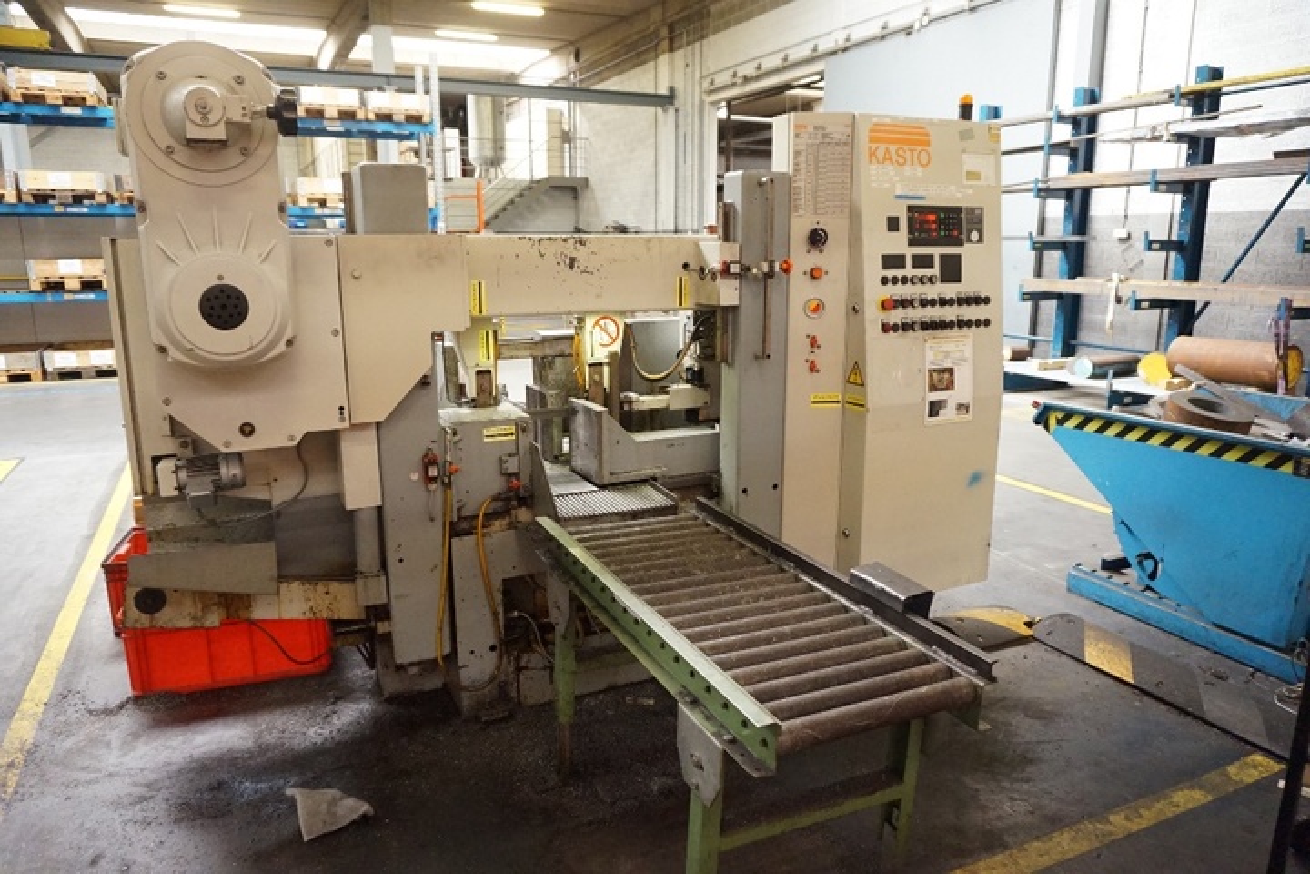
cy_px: 437
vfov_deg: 53.1
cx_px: 655
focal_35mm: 24
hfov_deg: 73.7
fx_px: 873
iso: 3200
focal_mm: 16
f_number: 3.5
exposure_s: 1/160
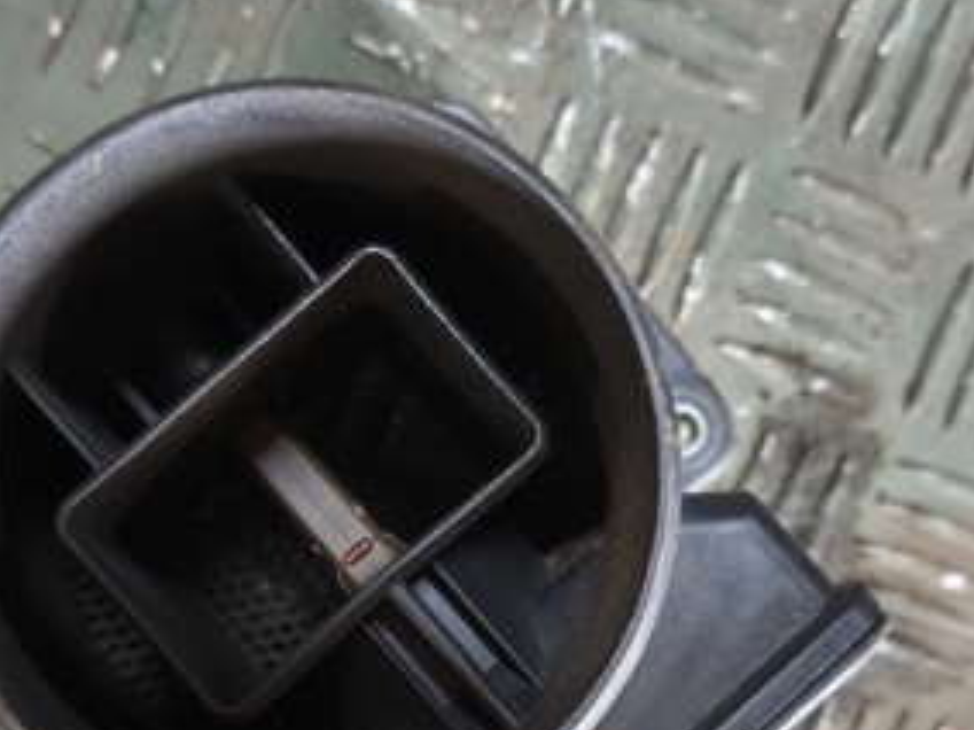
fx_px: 1463
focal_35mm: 52
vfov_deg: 27.4
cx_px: 434
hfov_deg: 36.8
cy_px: 589
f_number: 1.7
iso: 1000
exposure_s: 1/25
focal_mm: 5.35
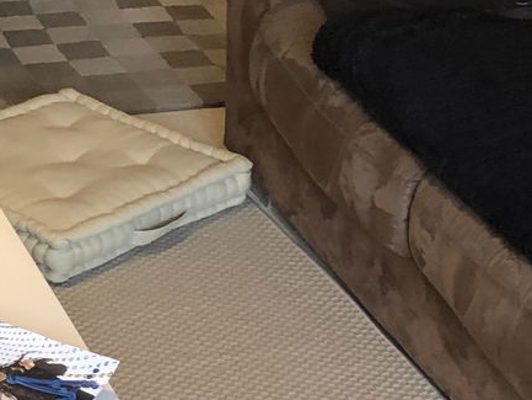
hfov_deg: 14.3
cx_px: 189
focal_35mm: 138
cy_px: 270
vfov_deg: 10.7
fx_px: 2121
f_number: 1.8
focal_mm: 3.99
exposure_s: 1/20
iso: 40
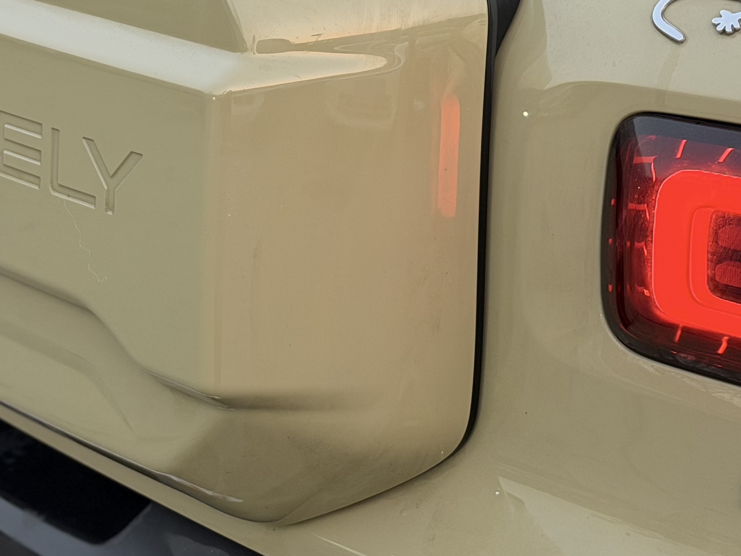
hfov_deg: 18.0
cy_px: 80
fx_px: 2333
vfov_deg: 13.5
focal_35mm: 109
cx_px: 267
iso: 80
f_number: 1.78
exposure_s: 1/121
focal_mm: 6.76
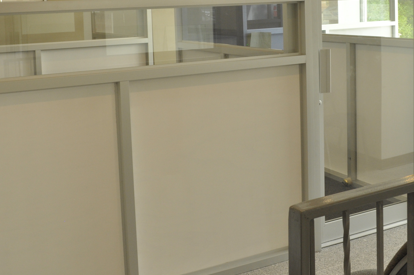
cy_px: 48
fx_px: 563
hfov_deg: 40.3
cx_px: 228
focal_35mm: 49
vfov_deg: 26.8
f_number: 7.1
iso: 560
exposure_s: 1/60
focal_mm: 18
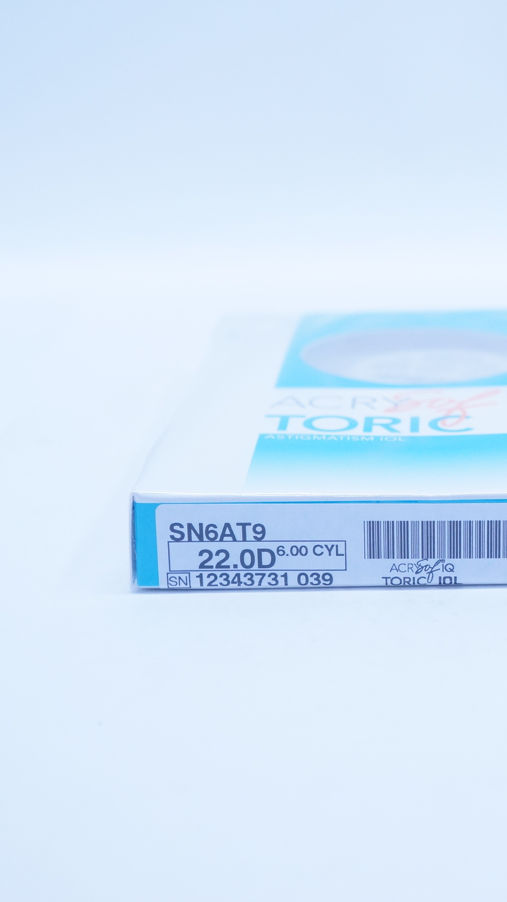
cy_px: 452
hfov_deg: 17.3
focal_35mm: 69
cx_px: 446
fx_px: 1644
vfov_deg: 30.7
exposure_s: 1/250
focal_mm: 29
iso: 800
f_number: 4.5
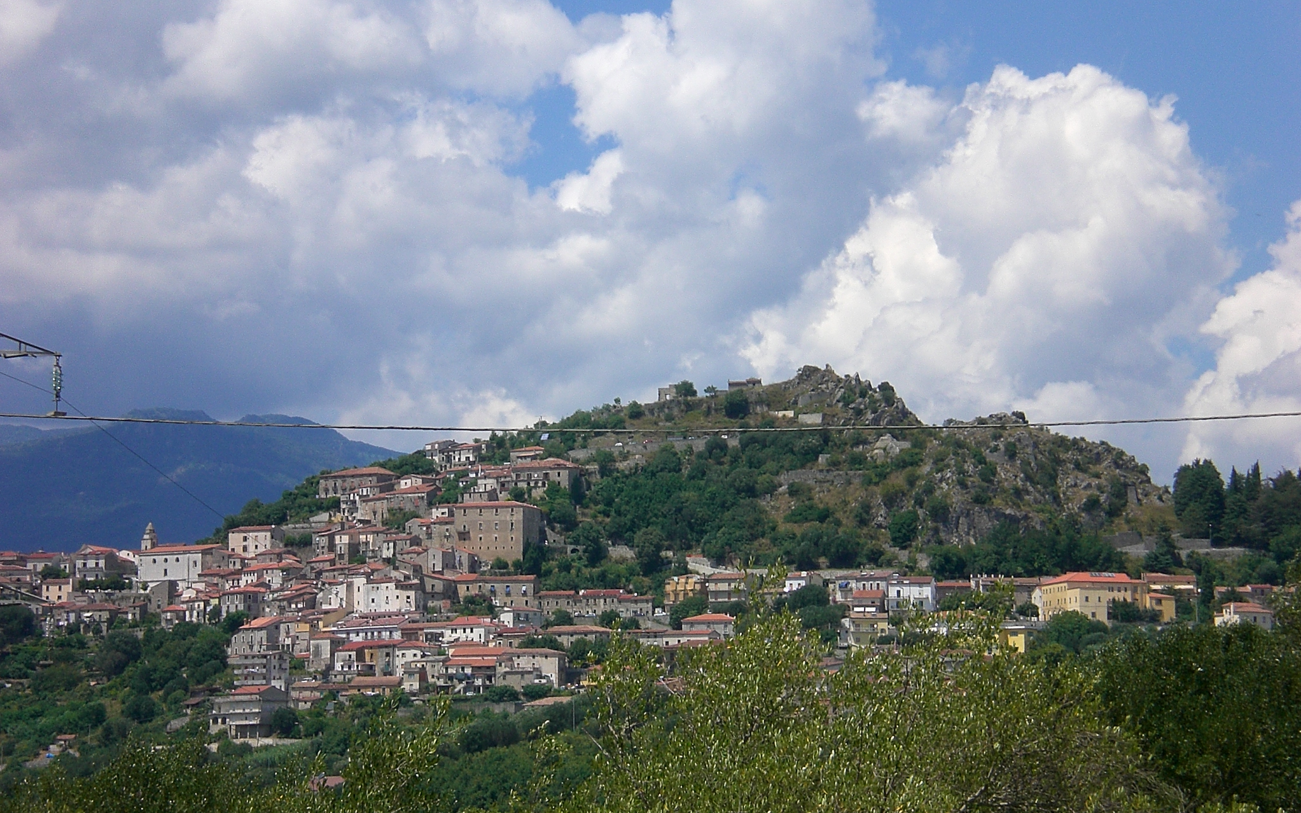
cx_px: 650
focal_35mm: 121
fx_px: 4290
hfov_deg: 17.2
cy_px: 436
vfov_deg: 10.8
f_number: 8.4
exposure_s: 1/200
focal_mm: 18.9
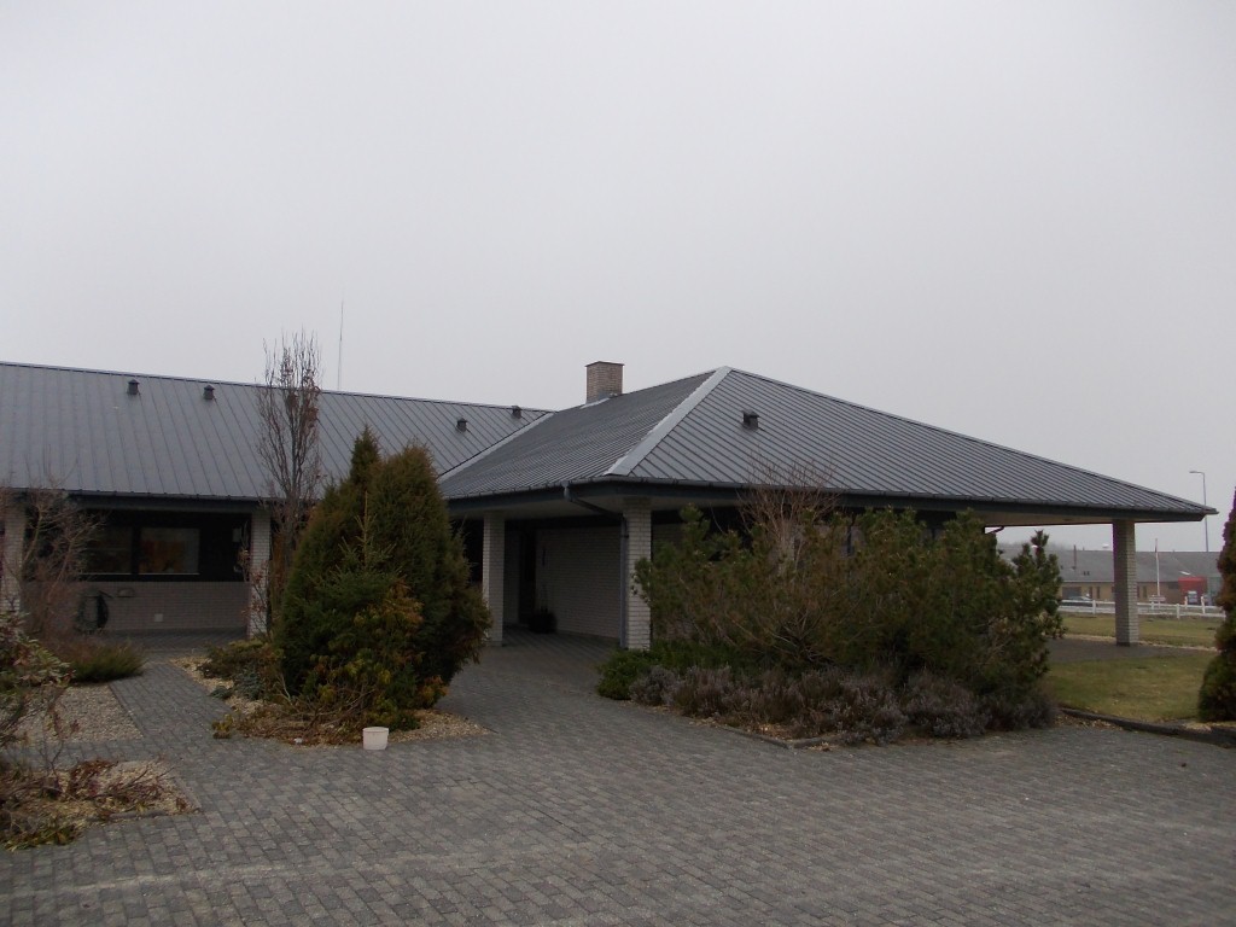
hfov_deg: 63.4
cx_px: 618
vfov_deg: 49.7
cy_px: 464
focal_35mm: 28
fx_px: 1000
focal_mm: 4
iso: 80
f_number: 2.7
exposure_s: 1/400
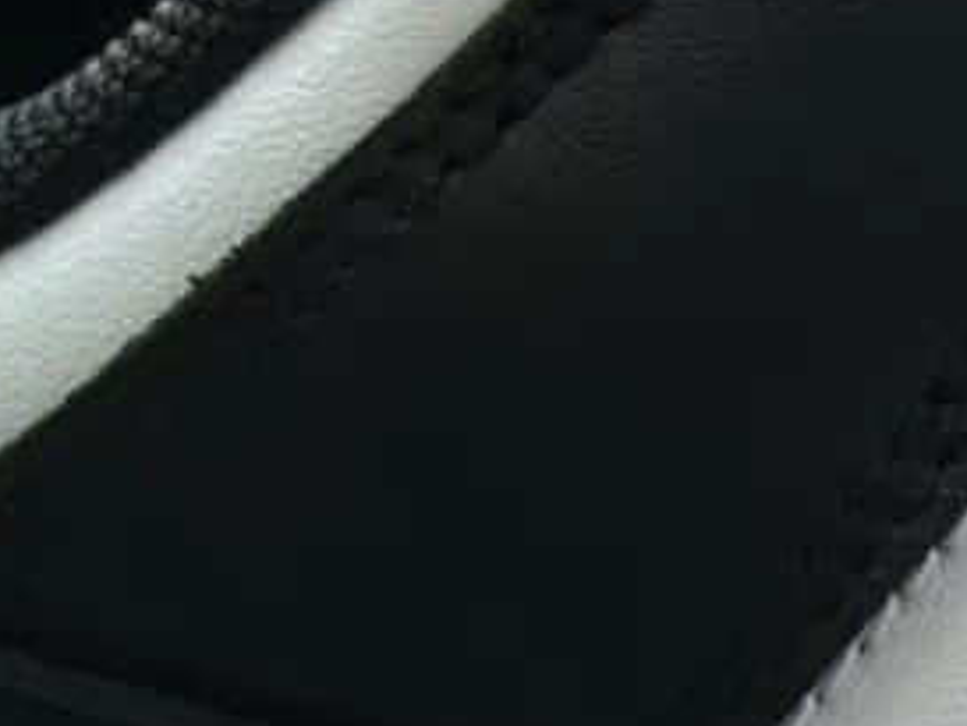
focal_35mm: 360
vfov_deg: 4.1
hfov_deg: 5.4
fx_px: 10061
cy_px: 1055
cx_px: 1884
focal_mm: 6.86
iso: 80
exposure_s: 1/251
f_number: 1.78
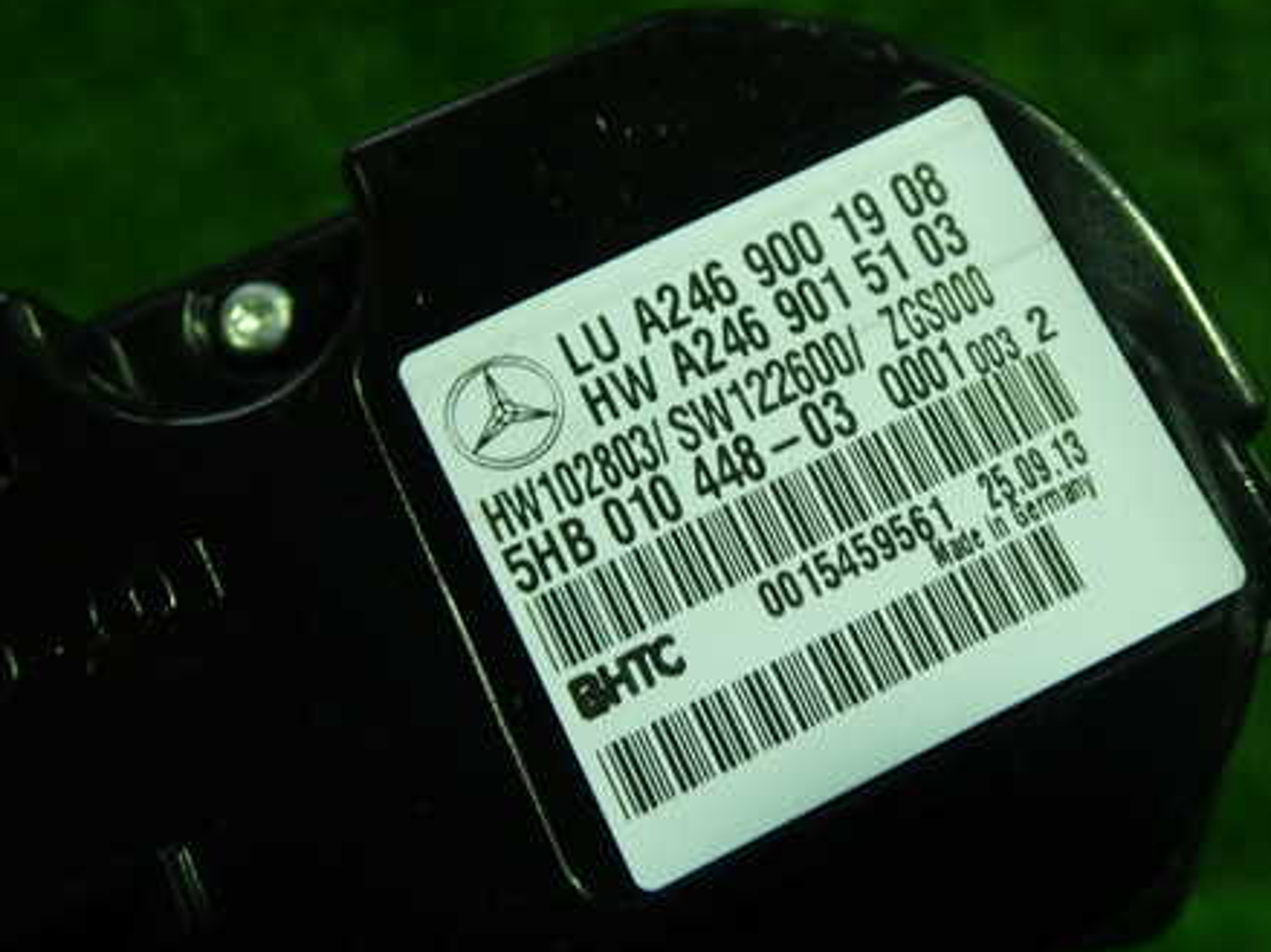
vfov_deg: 35.1
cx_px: 816
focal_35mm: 41
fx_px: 1505
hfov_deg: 45.3
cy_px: 475
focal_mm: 5.4
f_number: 2.3
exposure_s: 1/60
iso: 200
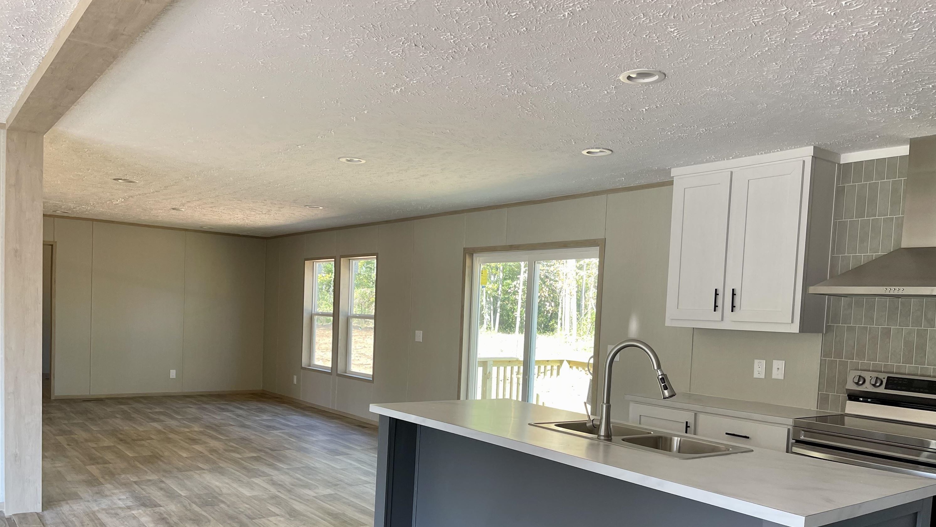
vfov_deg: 41.0
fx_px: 695
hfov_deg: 67.9
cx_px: 461
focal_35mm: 28
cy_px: 348
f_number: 1.6
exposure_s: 1/121
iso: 80
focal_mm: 5.1
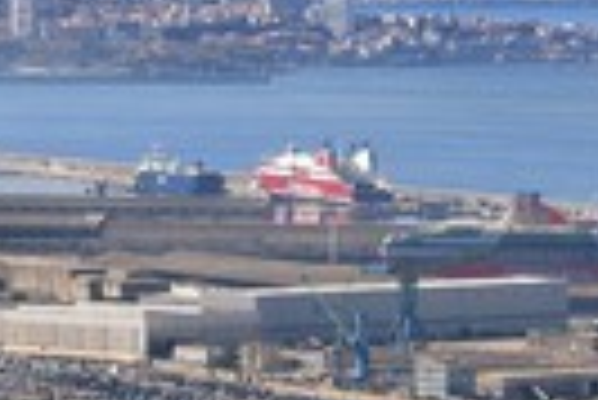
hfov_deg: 4.5
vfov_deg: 3.0
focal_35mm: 458
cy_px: 328
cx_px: 701
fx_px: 7616
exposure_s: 1/160
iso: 200
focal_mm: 145
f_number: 18
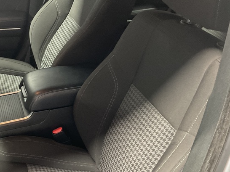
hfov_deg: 36.7
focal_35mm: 51
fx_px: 339
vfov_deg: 28.5
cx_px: 62
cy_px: 99
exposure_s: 1/40
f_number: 1.8
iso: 250
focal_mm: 3
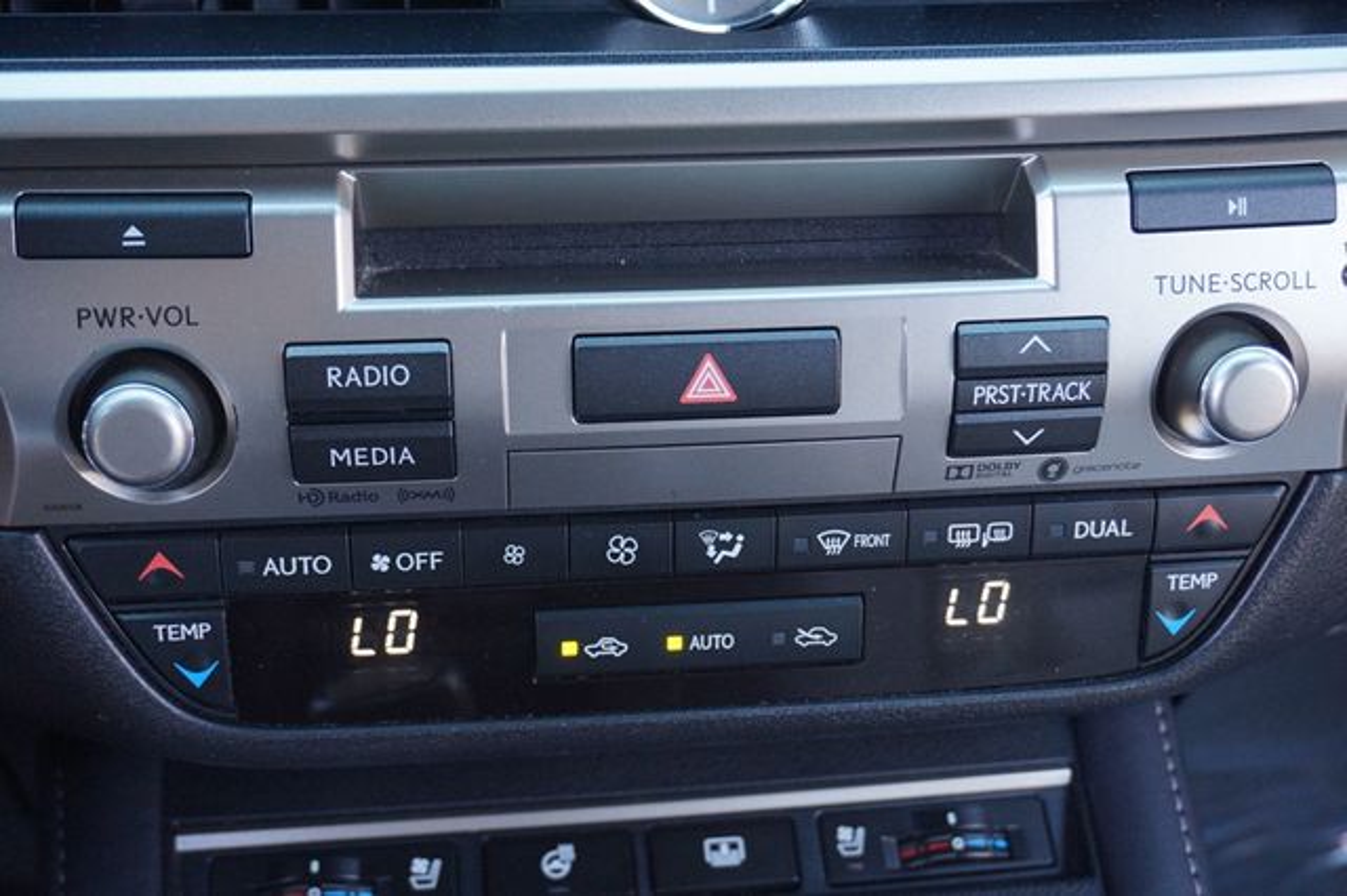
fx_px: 1627
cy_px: 448
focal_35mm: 44
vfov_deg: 30.8
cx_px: 674
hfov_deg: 45.0
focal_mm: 29
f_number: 4.5
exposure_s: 1/60
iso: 1250
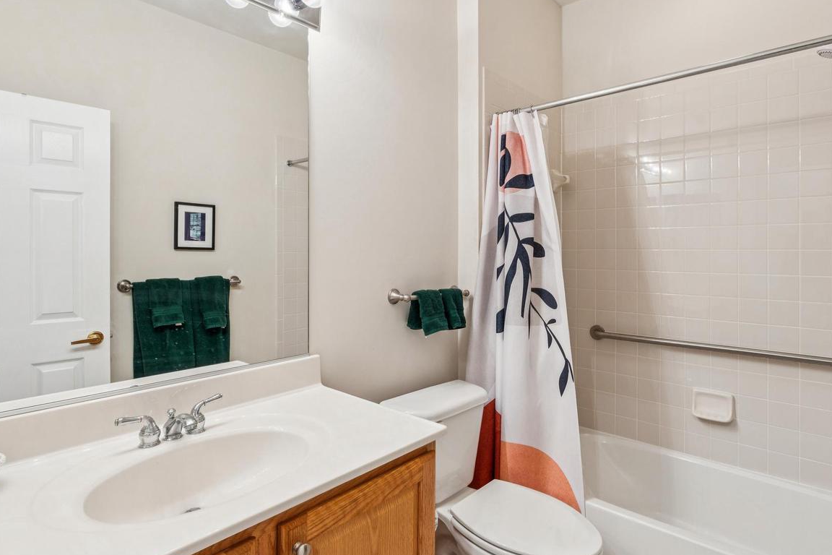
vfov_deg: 61.9
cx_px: 442
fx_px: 462
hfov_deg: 83.9
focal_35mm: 20
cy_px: 259
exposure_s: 1/10
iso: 500
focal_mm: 16
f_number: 9
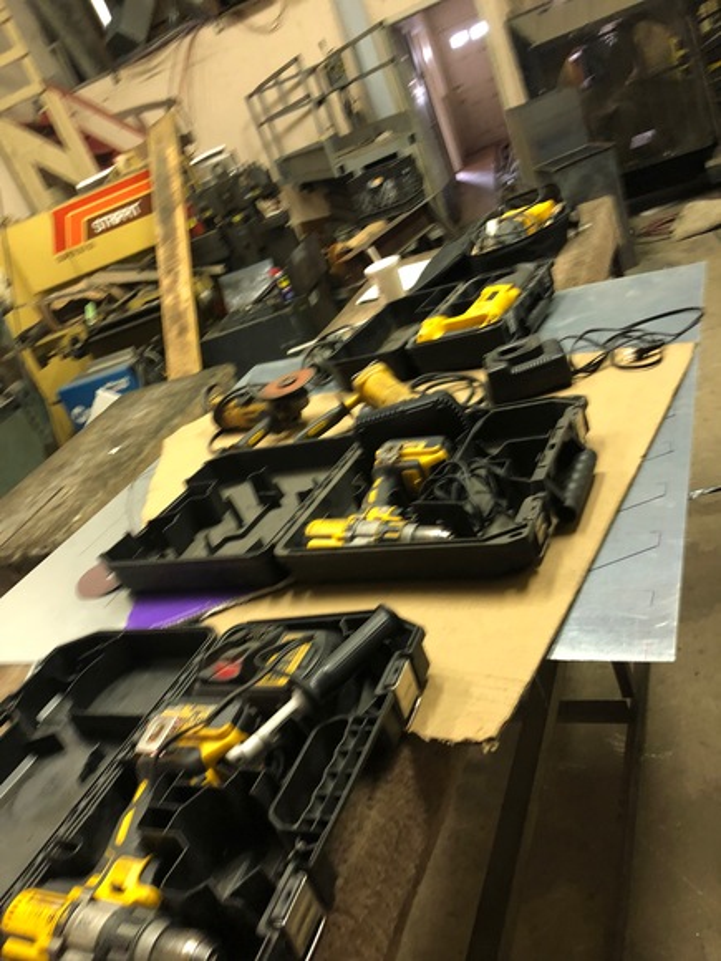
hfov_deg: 49.7
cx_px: 360
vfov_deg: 63.4
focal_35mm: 28
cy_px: 480
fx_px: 778
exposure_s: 1/9
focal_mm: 4
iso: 100
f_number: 1.8
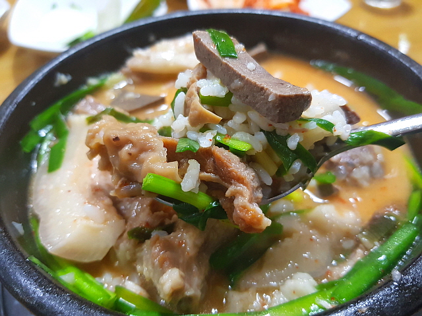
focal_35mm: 26
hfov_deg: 67.3
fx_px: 317
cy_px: 158
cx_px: 211
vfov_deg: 53.1
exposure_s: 1/30
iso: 160
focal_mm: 4.3
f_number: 1.7
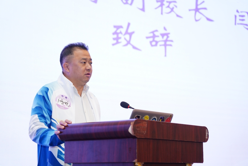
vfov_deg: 16.9
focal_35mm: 81
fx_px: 558
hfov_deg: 25.1
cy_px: 83
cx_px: 124
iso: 2000
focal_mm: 81
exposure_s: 1/100
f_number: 4
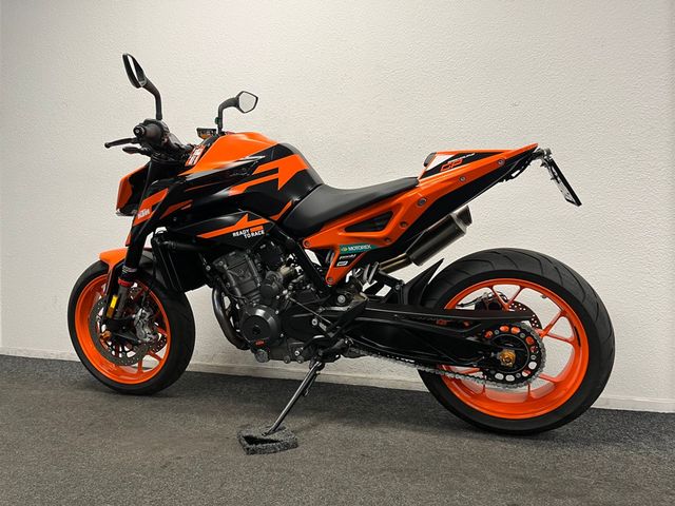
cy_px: 253
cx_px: 338
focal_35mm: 26
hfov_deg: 67.3
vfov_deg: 53.1
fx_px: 507
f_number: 1.6
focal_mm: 5.1
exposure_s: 1/50
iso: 80
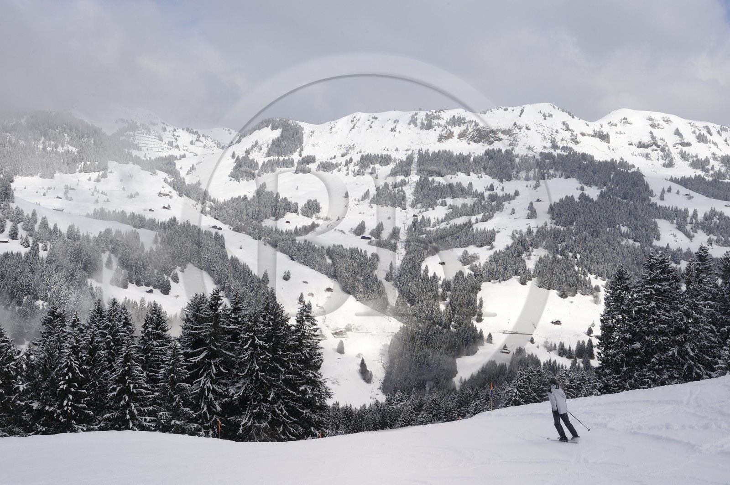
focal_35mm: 42
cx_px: 365
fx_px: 851
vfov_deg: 31.8
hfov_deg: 46.4
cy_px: 242
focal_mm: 42
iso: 200
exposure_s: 1/250
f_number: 14
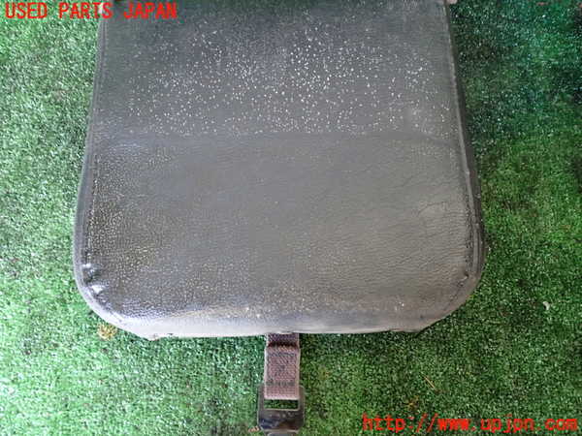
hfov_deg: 60.0
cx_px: 291
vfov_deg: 46.8
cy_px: 218
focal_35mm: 30
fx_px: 504
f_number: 2.3
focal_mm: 5.4
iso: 640
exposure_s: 1/30
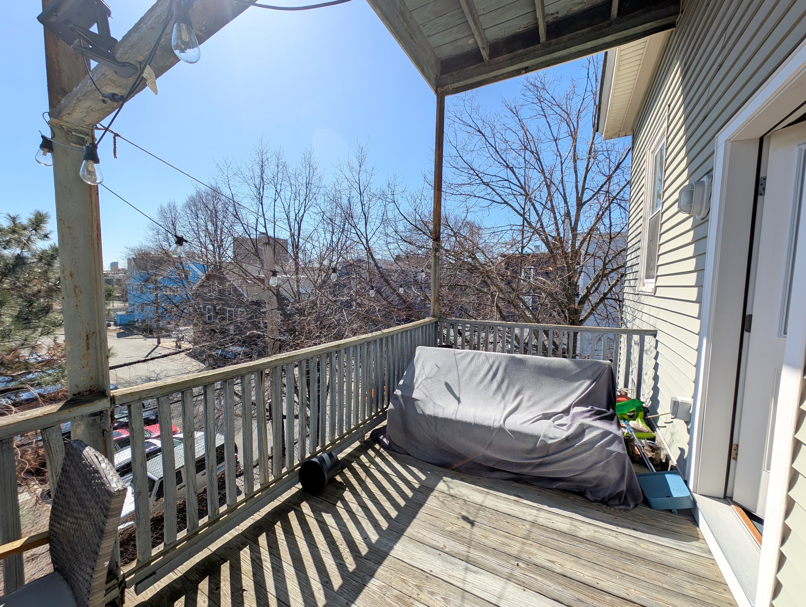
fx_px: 280
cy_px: 304
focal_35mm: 12
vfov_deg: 94.6
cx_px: 403
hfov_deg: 110.5
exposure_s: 1/1905
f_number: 1.95
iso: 39
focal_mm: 2.23
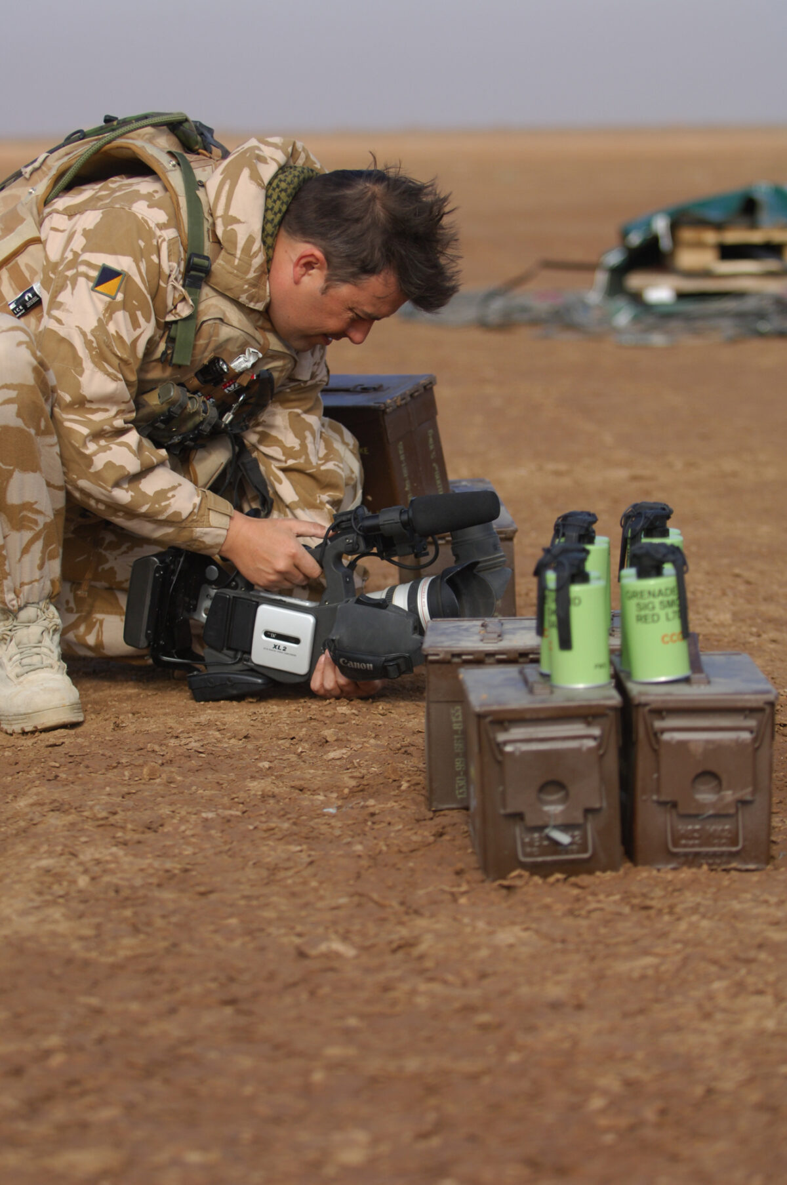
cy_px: 592
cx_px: 394
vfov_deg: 17.1
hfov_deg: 11.4
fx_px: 3945
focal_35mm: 120
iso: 200
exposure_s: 1/2500
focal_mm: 80
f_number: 2.8
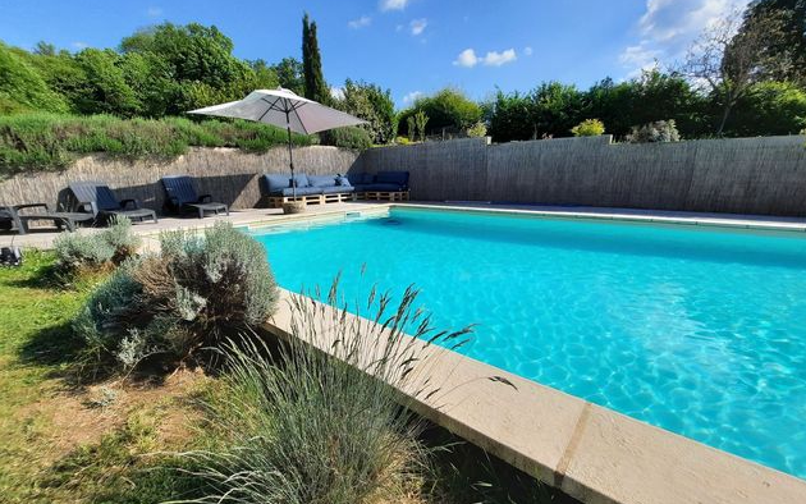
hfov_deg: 105.3
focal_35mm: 14
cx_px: 408
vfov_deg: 78.6
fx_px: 308
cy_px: 262
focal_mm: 1.74
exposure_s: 1/1919
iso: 40
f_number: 2.2
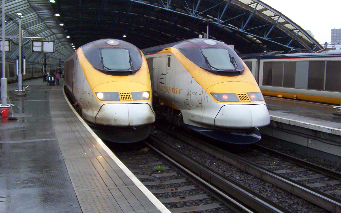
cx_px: 167
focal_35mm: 41
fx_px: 381
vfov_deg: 31.2
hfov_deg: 48.2
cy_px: 86
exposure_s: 1/122
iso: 100
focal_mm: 5.54
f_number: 2.76
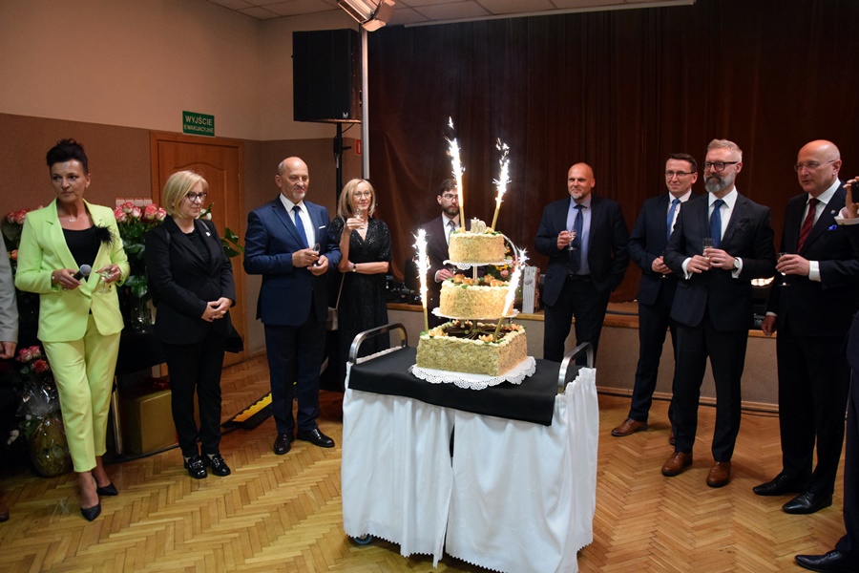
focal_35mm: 27
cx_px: 430
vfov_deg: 47.9
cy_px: 286
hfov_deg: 67.4
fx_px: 644
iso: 3200
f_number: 4.5
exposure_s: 1/100
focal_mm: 18
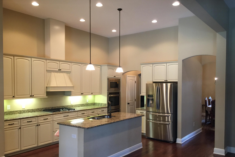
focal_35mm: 31
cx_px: 117
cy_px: 90
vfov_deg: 42.2
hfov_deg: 60.3
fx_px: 202
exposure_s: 1/15
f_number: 2.2
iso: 80
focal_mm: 4.15
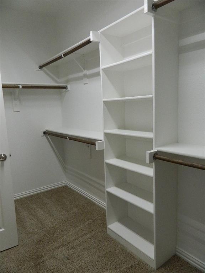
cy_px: 136
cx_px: 102
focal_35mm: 25
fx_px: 197
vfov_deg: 69.4
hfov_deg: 54.9
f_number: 3.1
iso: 400
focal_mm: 4.5
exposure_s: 1/200
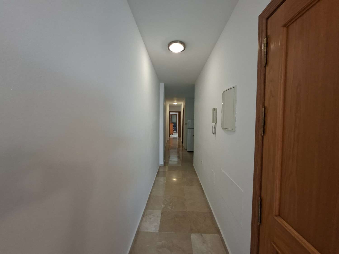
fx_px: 127
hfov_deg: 106.2
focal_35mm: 13
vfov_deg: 89.9
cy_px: 127
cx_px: 170
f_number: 2.2
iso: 250
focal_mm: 1.74
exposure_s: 1/24
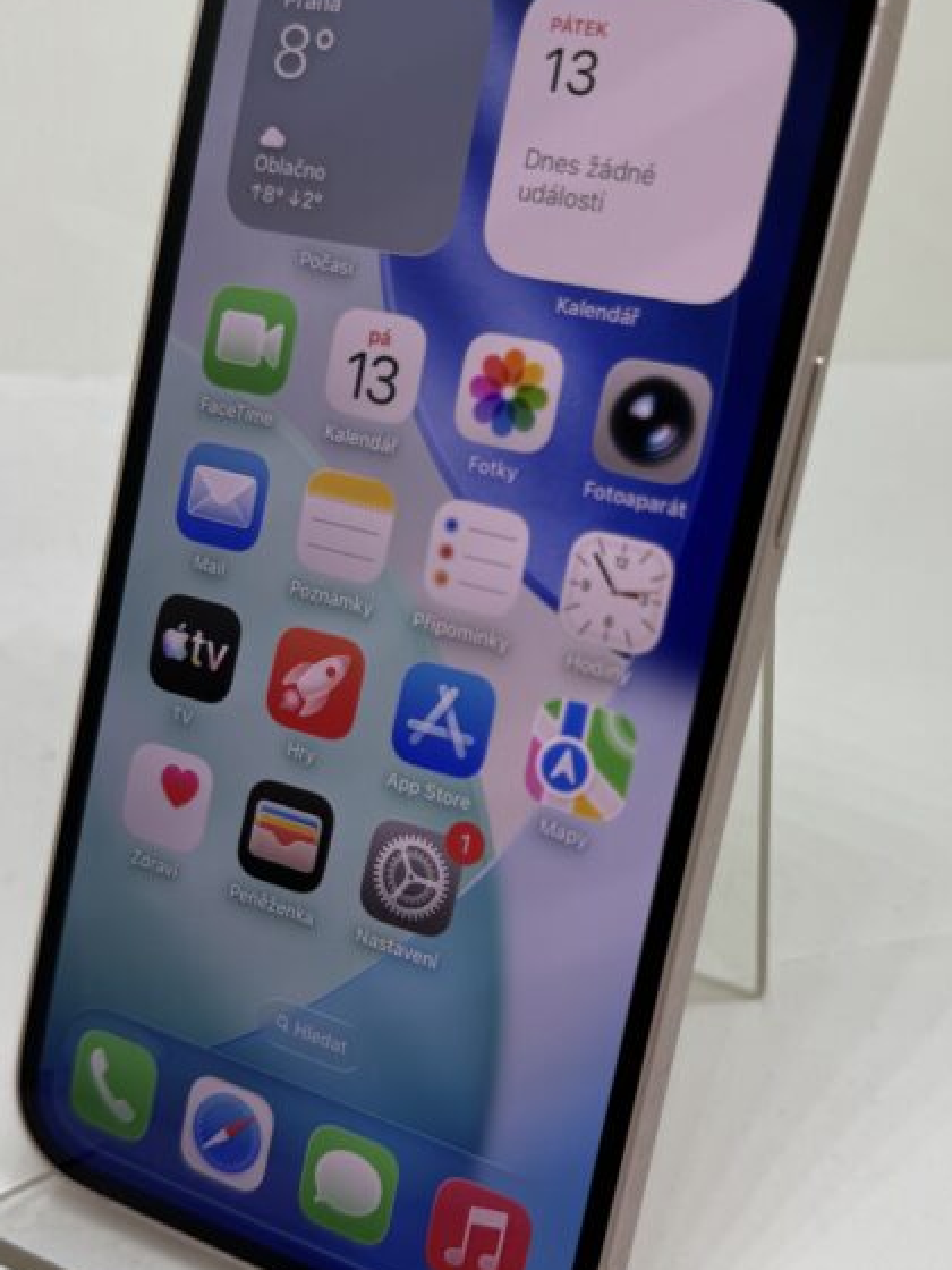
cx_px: 558
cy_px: 634
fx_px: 1467
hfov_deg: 35.9
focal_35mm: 40
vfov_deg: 46.8
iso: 64
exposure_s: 1/182
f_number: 1.78
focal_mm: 6.76
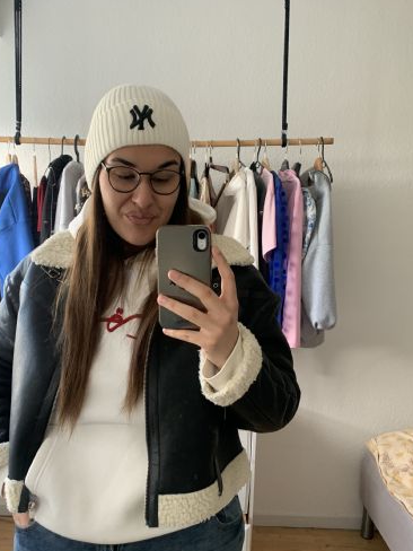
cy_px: 329
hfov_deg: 44.1
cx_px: 183
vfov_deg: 56.4
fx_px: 509
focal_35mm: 32
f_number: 1.8
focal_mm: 4.25
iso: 160
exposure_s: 1/60
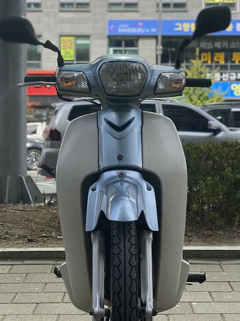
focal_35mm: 95
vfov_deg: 20.7
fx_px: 879
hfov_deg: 15.5
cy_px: 158
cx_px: 123
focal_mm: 6
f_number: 2
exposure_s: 1/705
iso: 20
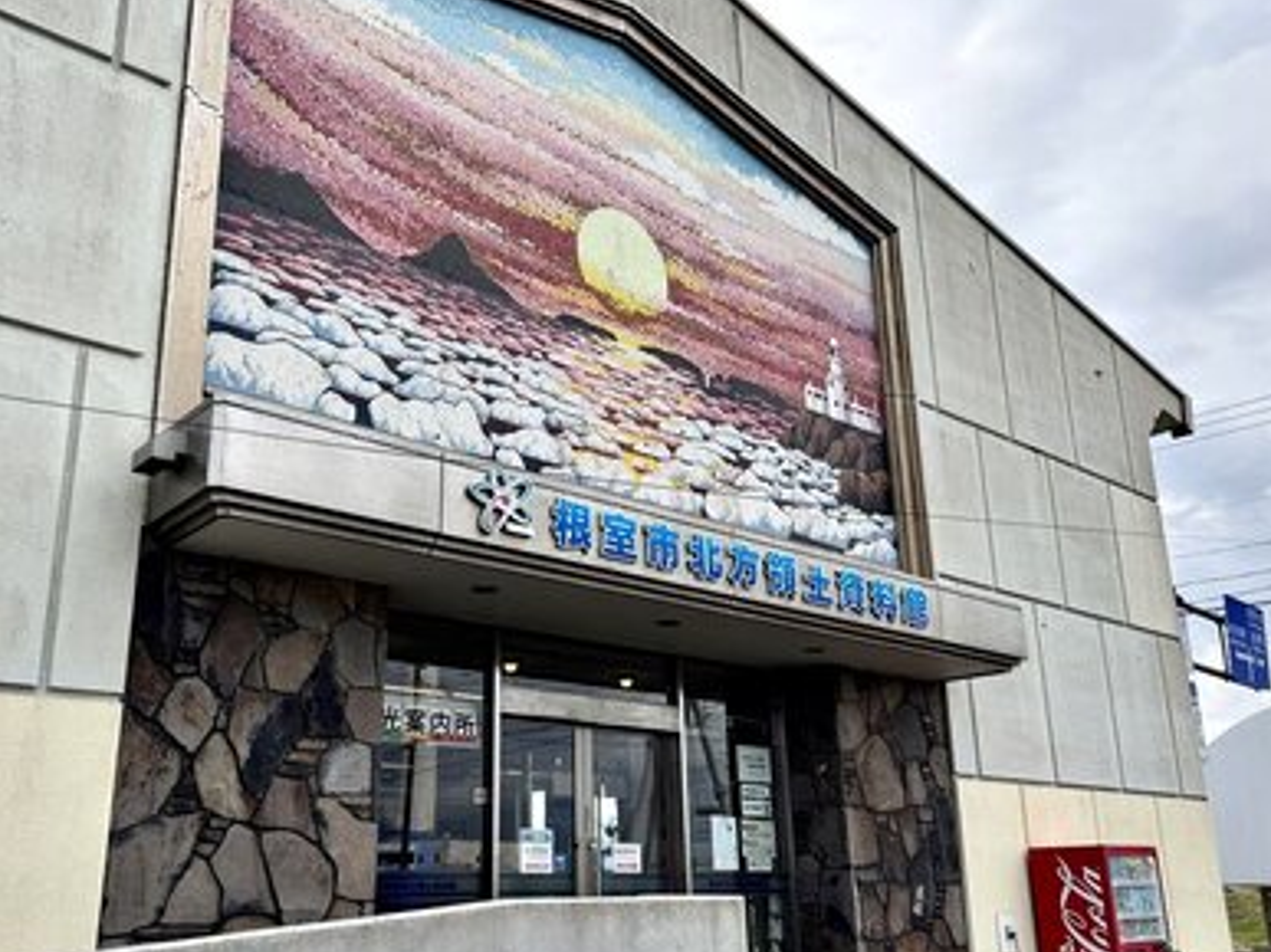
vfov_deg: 45.3
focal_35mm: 31
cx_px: 552
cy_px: 537
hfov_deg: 58.2
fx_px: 1138
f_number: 1.8
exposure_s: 1/2604
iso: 80
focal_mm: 6.8
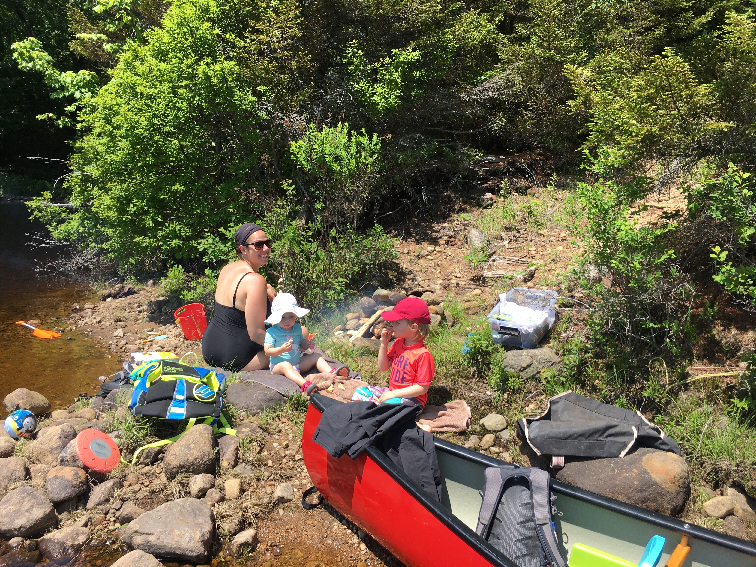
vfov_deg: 48.2
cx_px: 378
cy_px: 284
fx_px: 633
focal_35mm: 29
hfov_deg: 61.7
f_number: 2.2
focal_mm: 4.15
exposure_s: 1/916
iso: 25
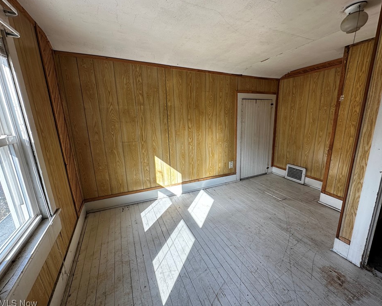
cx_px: 206
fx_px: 170
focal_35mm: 15
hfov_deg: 96.6
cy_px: 155
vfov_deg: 84.0
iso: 40
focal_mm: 2.22
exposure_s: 1/180
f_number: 2.2
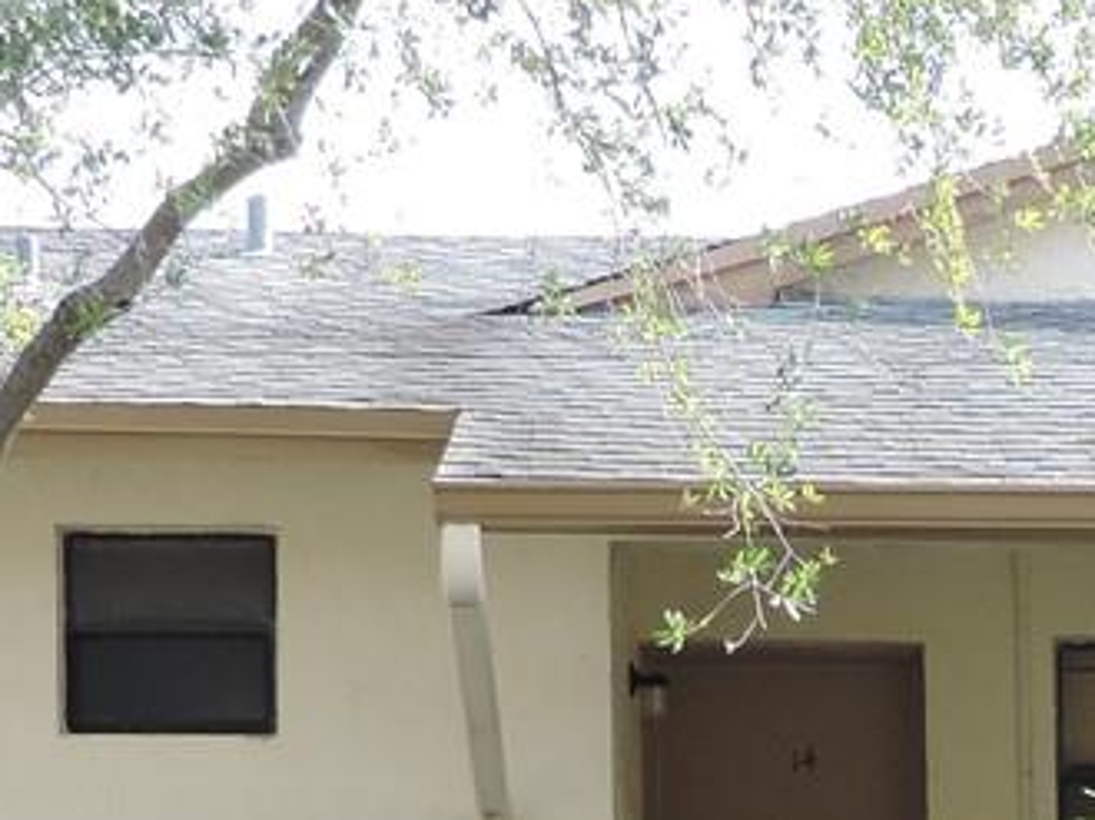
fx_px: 6132
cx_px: 1749
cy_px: 1477
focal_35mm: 194
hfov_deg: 9.8
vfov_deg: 7.4
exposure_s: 1/200
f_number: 3.3
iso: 100
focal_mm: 7.1
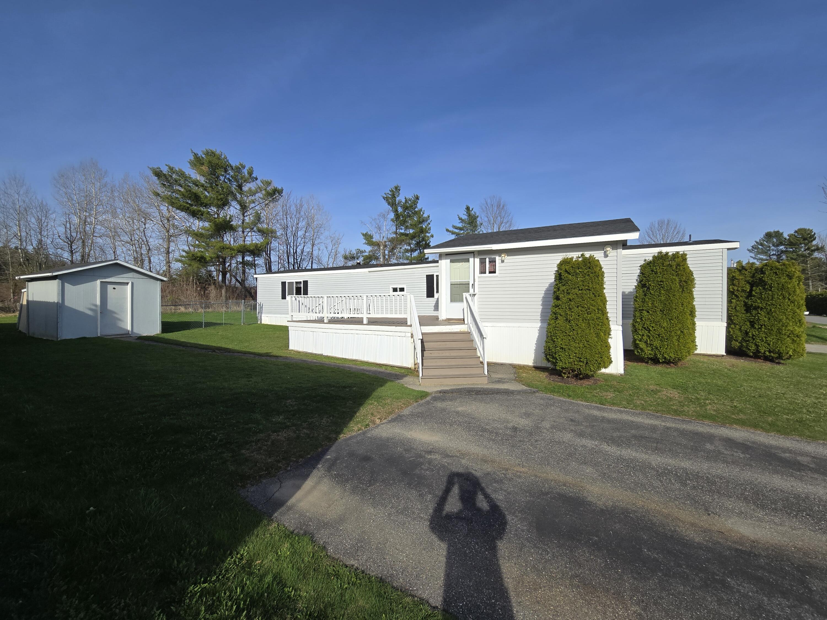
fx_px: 311
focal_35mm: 13
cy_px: 310
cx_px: 414
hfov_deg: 106.2
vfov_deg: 89.9
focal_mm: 2.2
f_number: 2.2
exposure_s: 1/2551
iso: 50
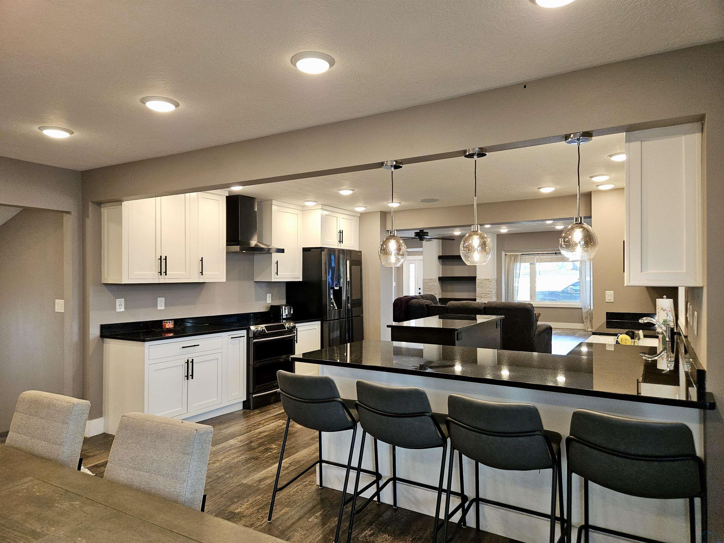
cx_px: 362
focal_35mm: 23
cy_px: 272
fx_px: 481
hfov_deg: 73.9
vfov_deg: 58.9
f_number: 1.8
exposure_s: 1/60
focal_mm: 5.4
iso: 80
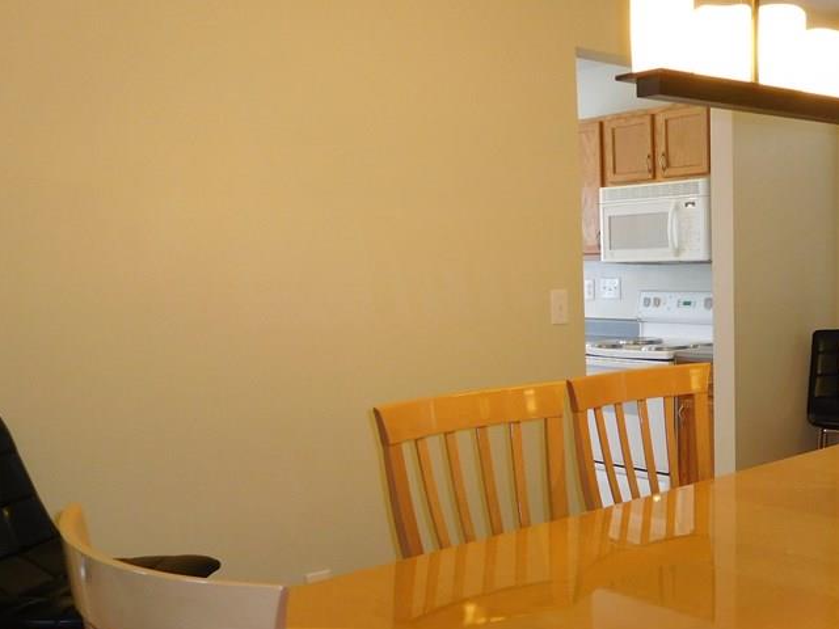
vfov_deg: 35.6
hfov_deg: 44.9
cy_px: 418
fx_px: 969
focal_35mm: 40
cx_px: 648
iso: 220
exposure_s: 1/30
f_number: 3.4
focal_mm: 4.5
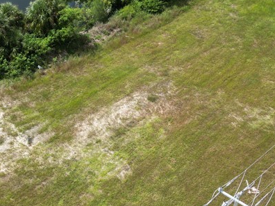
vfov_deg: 23.6
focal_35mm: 62
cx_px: 110
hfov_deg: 31.1
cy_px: 124
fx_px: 493
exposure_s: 1/2500
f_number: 1.7
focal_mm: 6.72
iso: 120
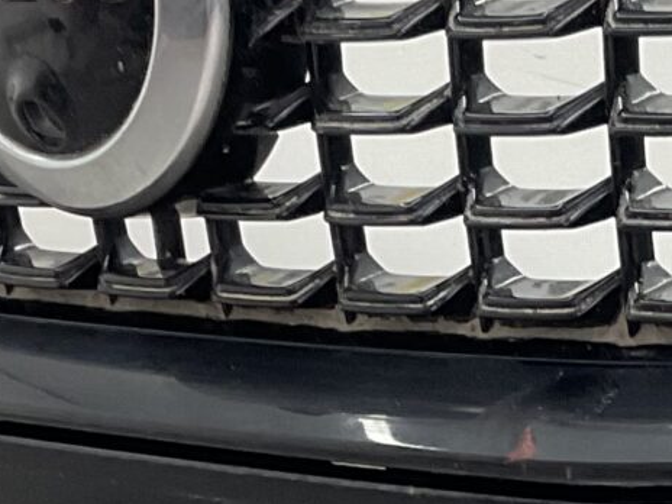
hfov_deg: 12.2
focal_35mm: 160
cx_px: 708
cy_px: 545
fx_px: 3106
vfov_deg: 9.2
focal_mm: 3
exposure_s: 1/120
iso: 50
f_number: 1.8
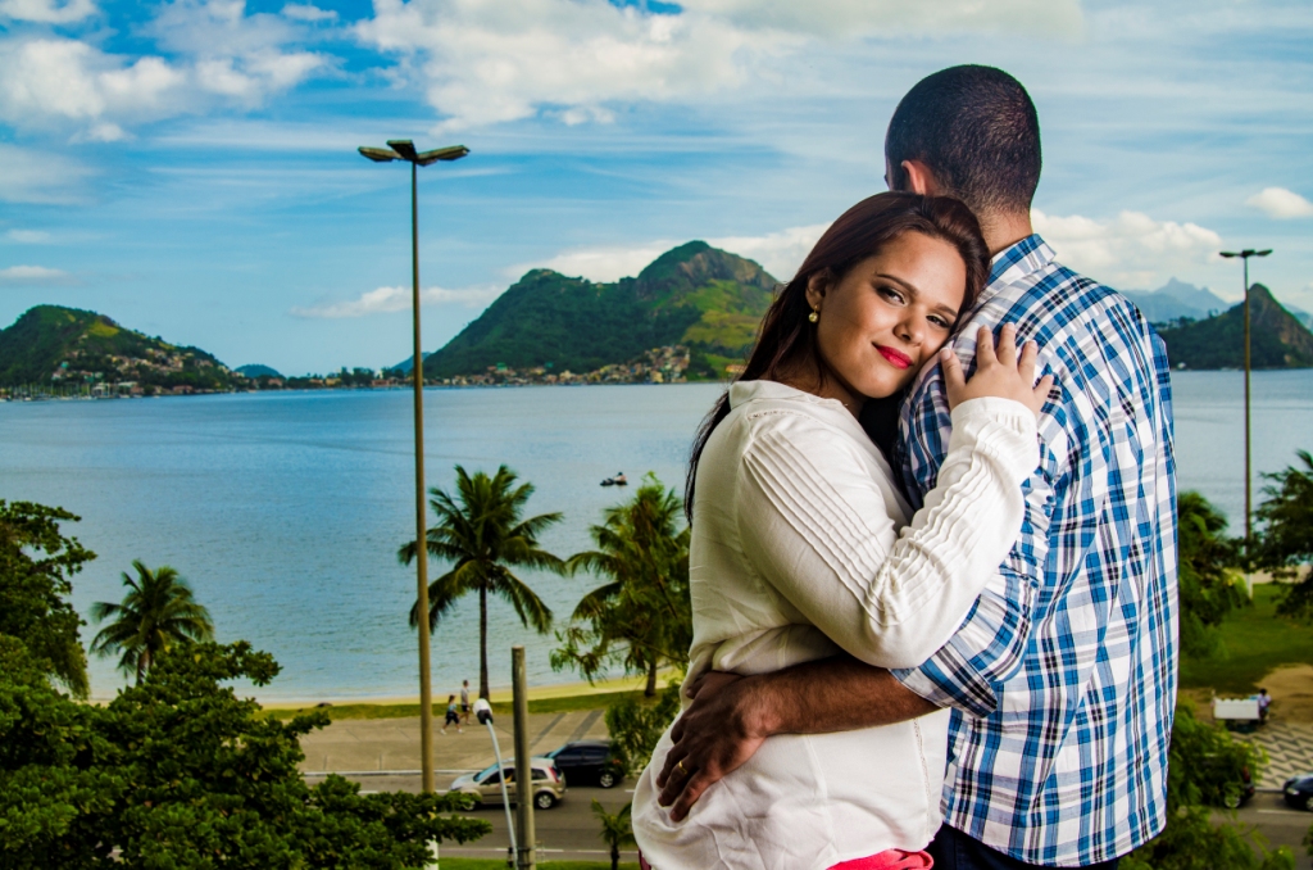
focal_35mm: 42
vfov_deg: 31.7
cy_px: 435
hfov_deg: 46.5
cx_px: 656
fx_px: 1528
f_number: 6.3
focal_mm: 28
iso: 100
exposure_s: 1/250
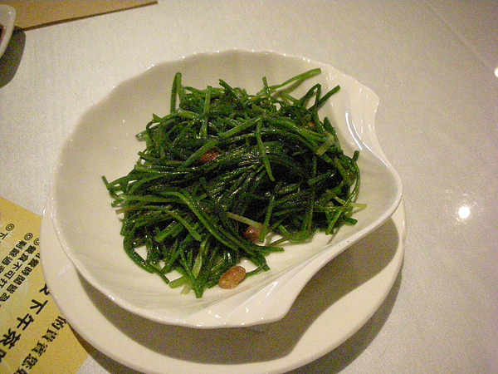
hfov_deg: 52.6
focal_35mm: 35
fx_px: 504
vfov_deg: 40.7
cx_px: 249
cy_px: 187
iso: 1600
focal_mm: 5.8
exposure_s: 1/82.5
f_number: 2.8
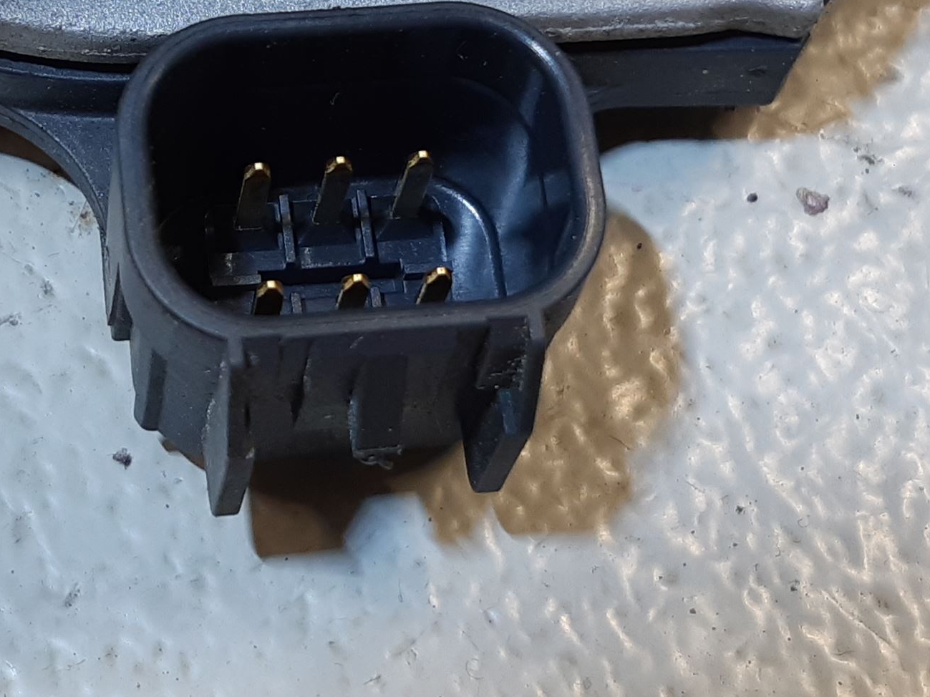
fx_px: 1101
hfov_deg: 45.4
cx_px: 352
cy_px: 253
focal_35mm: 41
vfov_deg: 34.9
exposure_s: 1/50
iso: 64
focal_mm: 3.93
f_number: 1.7
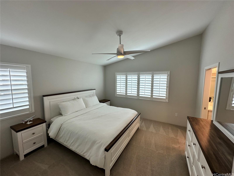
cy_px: 88
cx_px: 117
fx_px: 95
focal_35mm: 14
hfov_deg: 102.1
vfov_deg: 85.7
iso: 100
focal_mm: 2.22
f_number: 2.2
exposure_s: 1/120
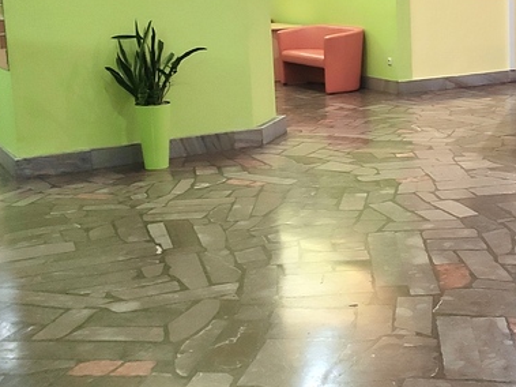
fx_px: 909
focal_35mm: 61
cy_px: 91
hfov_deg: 30.7
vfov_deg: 23.7
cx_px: 435
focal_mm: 4.77
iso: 1012
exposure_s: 1/50
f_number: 1.75
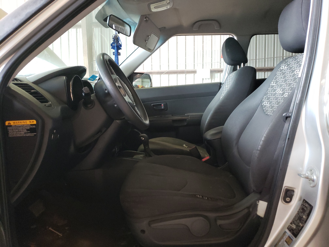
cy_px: 124
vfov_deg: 53.1
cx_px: 164
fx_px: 247
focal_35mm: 26
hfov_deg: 67.3
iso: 315
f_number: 1.5
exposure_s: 1/60.2
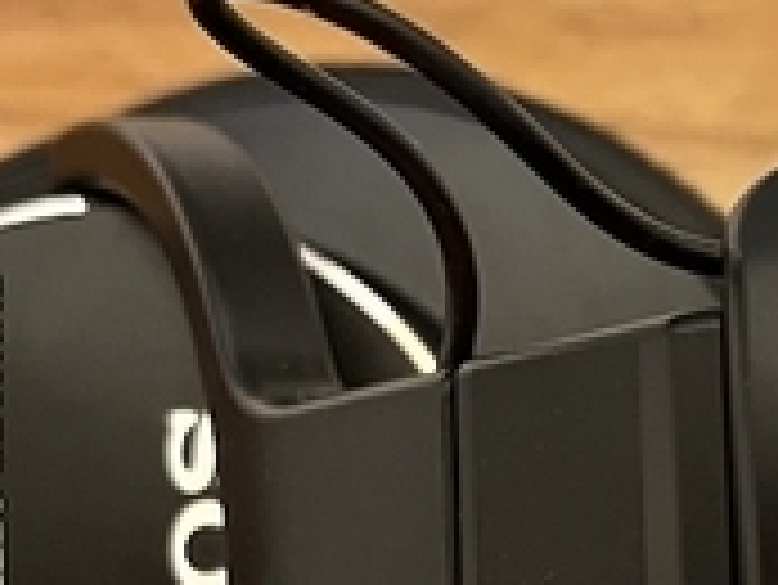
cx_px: 827
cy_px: 495
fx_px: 2699
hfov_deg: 16.0
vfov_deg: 12.3
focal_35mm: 120
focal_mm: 5.1
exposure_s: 1/50
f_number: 1.6
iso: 500
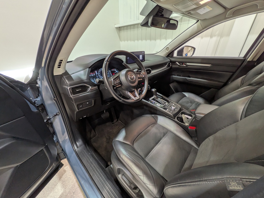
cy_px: 99
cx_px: 132
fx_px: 107
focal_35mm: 14
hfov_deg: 102.1
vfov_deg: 85.7
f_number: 2.2
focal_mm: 1.83
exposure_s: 1/30
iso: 49
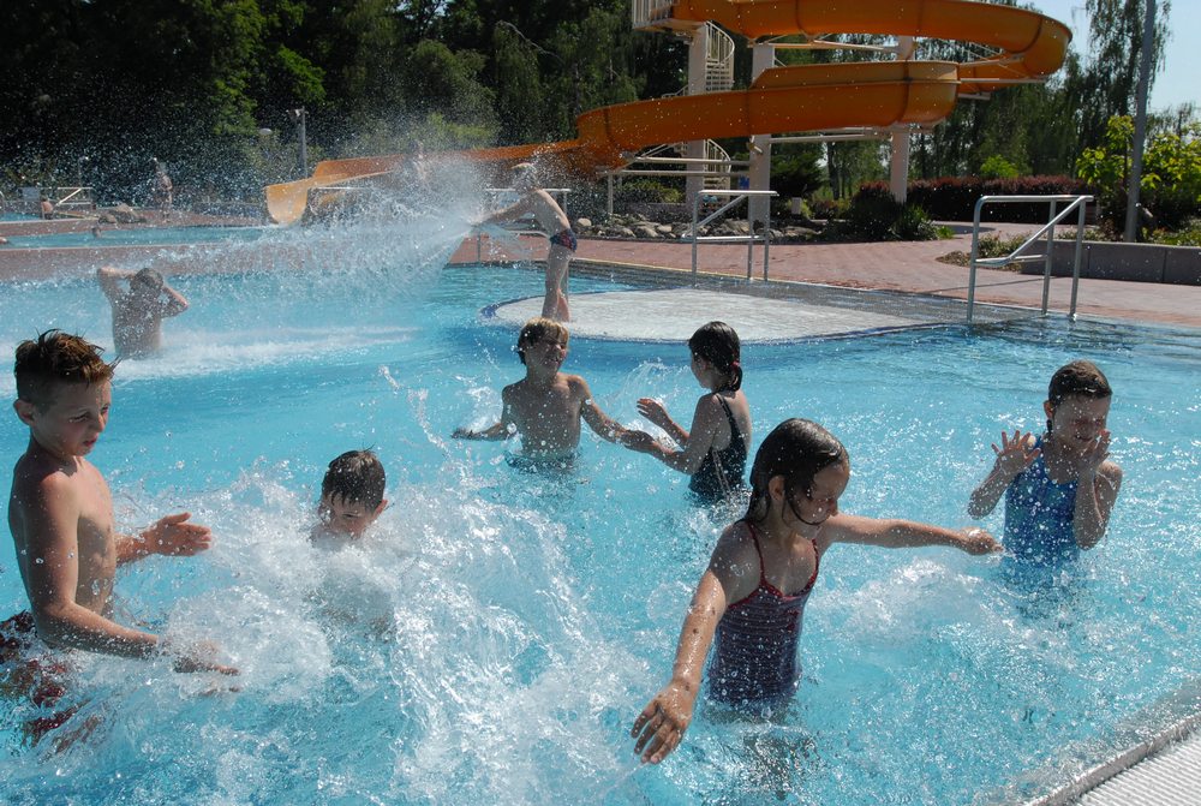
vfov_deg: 43.8
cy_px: 403
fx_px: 1003
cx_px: 600
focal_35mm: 30
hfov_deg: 61.8
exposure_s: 1/2000
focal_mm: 20
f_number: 7.1
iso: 400
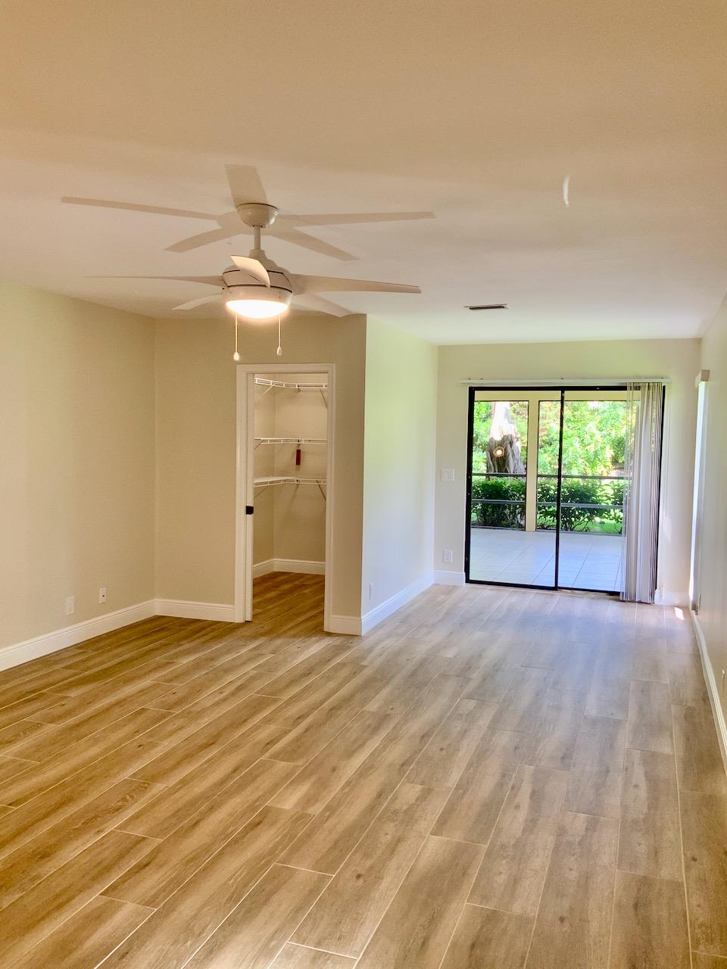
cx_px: 364
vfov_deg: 61.7
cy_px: 484
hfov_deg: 48.2
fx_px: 812
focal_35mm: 29
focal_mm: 3
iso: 40
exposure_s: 1/60
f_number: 1.8
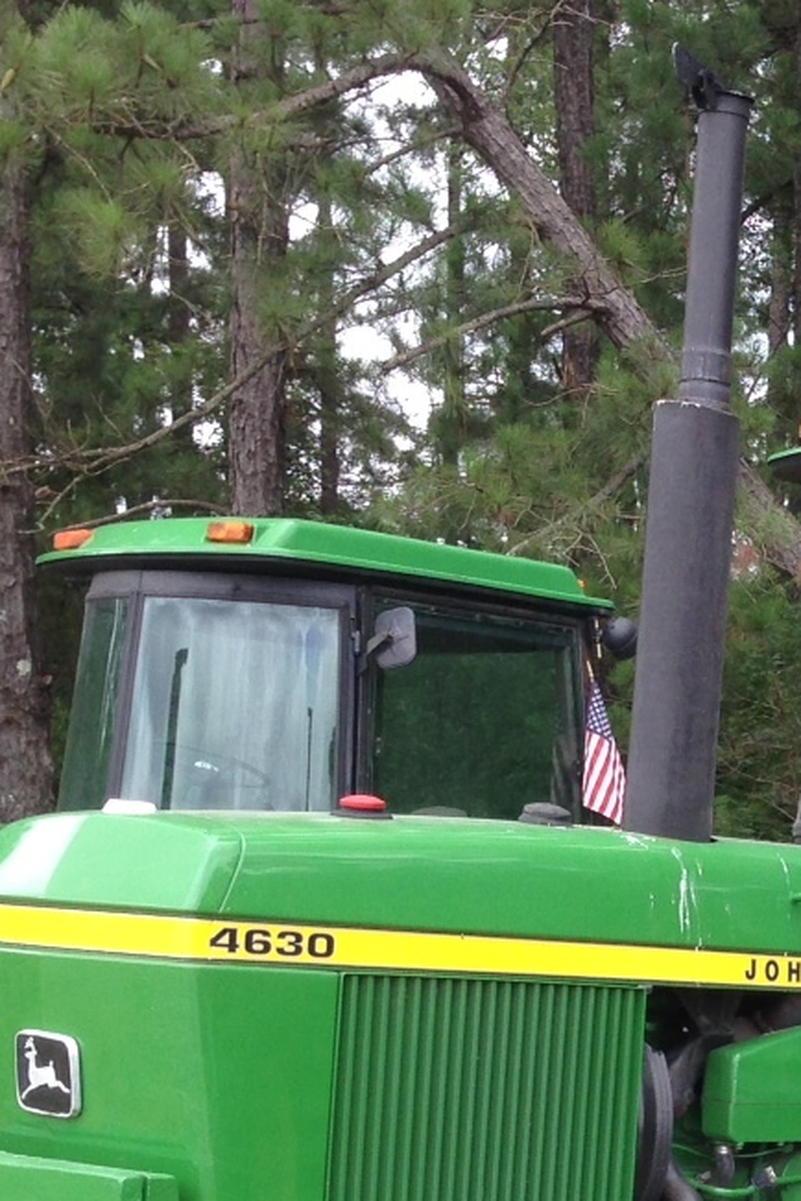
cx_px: 1004
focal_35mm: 86
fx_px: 2870
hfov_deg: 15.2
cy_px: 1046
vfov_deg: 23.1
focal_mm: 4.12
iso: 50
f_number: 2.4
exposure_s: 1/282
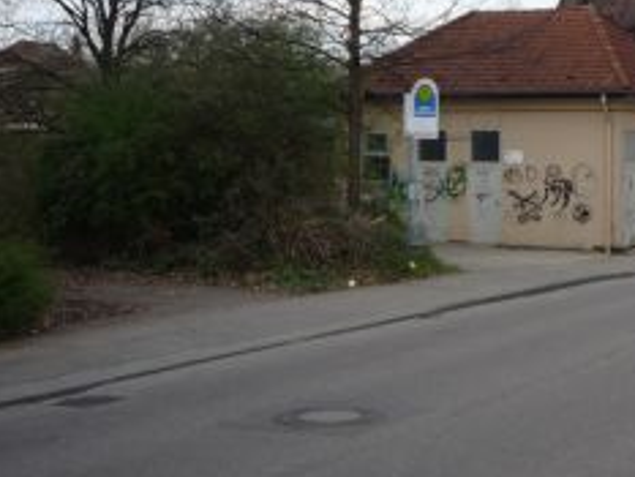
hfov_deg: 28.1
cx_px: 589
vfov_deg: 22.2
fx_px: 1211
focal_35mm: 66
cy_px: 166
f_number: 4
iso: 100
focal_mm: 5.2
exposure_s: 1/400
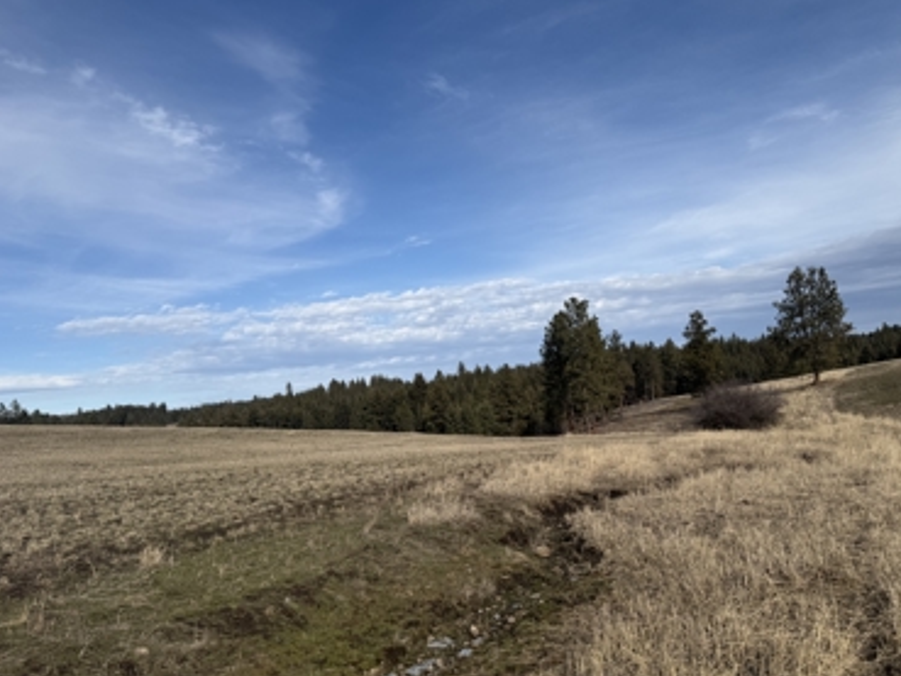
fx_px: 677
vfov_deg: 53.0
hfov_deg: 67.2
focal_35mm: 26
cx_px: 486
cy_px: 361
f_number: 1.78
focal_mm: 6.76
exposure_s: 1/6173
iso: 80
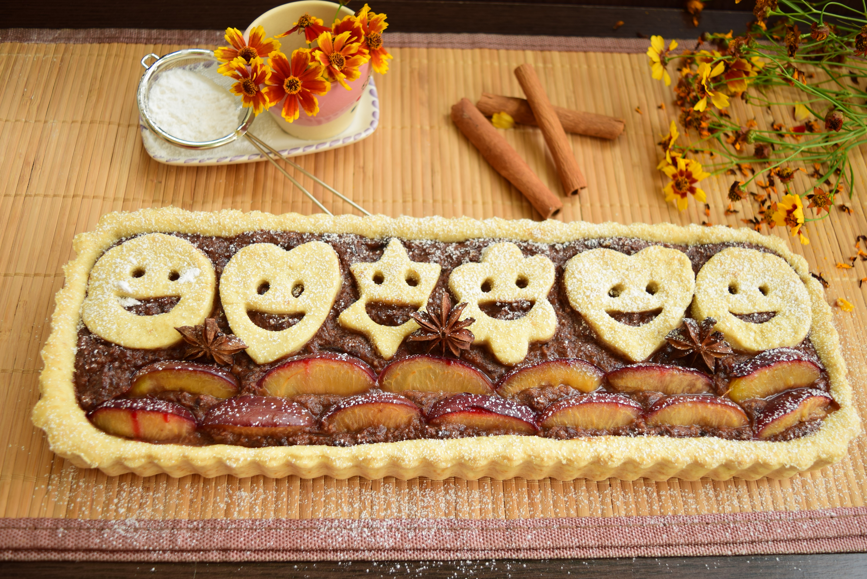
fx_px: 867
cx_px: 434
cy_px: 290
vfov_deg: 36.9
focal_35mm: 36
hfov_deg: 53.1
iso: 100
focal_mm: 24
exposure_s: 1/15
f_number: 4
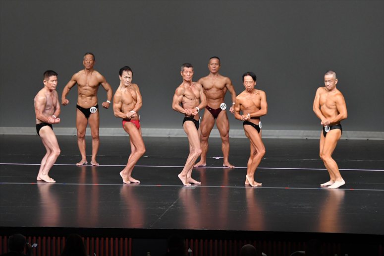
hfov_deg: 11.0
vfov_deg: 7.3
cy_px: 128
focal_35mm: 187
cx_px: 192
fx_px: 1994
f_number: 5.6
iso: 4000
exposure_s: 1/400
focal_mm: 125
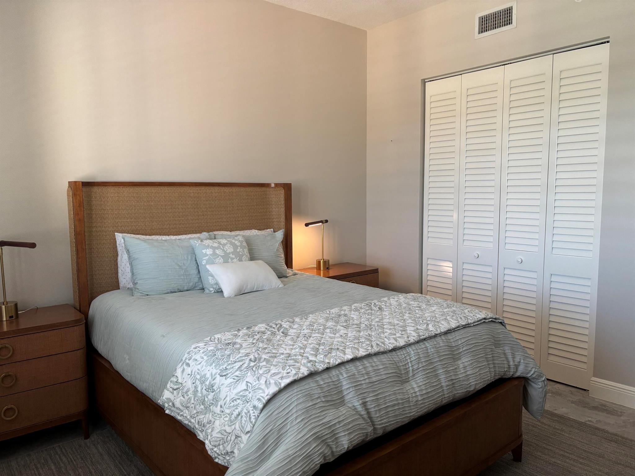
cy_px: 238
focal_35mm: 26
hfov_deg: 67.3
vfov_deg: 53.1
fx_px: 477
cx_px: 318
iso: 125
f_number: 1.6
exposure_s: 1/60
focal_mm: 5.96
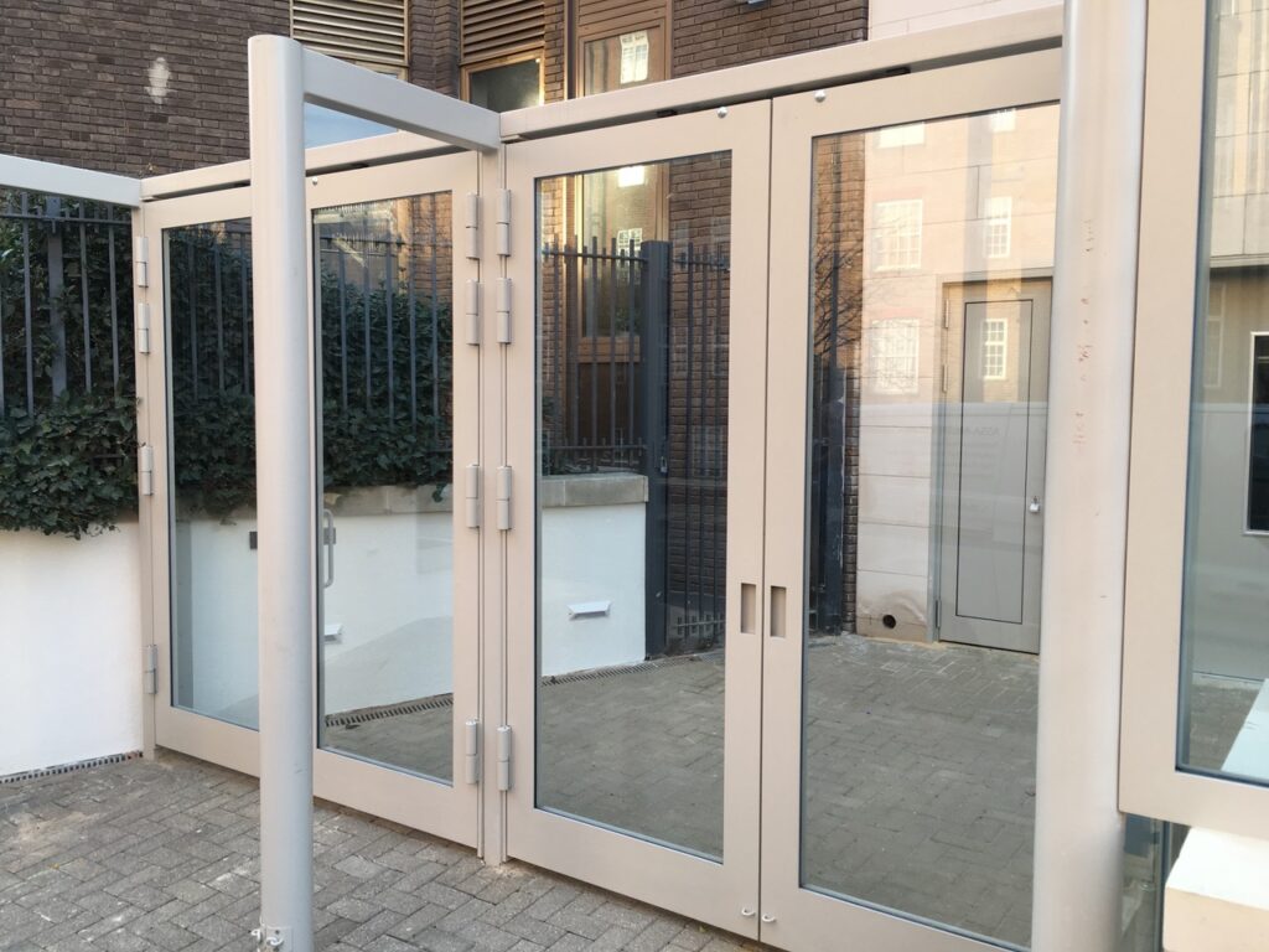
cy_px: 476
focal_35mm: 29
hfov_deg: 61.7
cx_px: 634
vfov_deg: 48.2
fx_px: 1063
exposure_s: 1/100
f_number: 2.2
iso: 25
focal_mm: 4.15
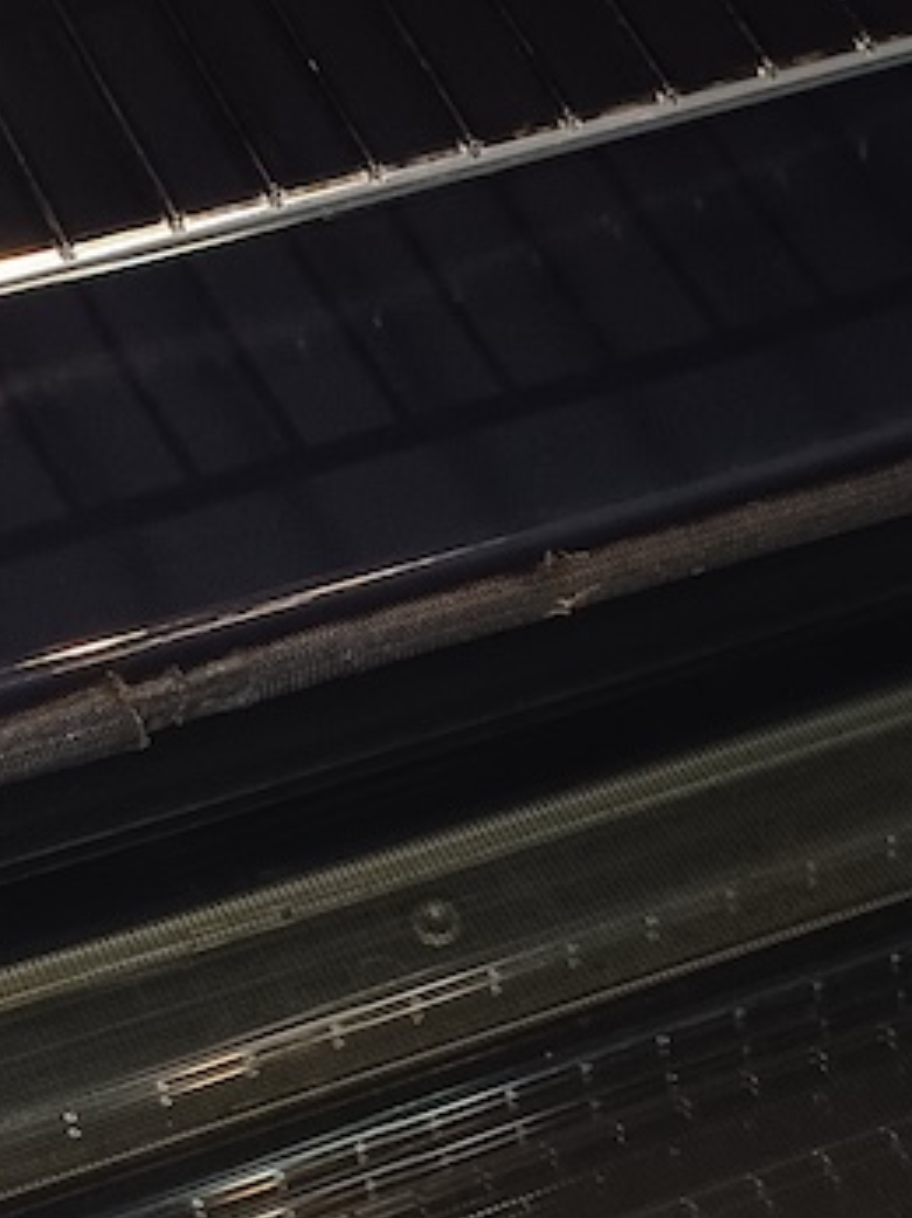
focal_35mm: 96
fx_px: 3374
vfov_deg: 19.8
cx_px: 996
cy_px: 1258
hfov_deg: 15.0
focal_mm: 4.65
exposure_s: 1/50
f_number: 1.8
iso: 160
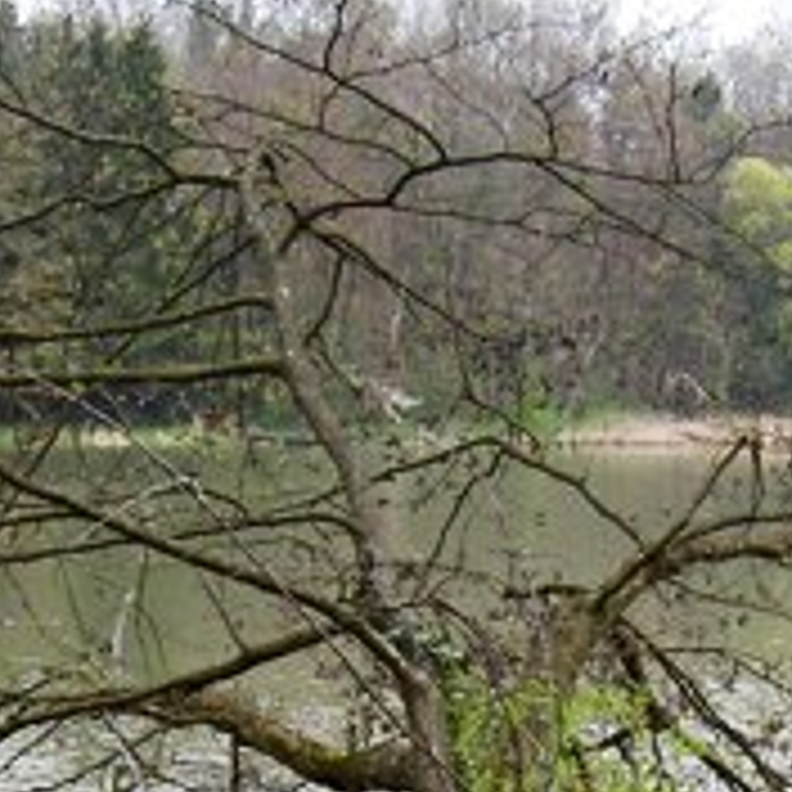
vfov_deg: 15.6
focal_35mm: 109
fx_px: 2821
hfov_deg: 15.8
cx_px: 706
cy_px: 824
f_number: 4.7
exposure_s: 1/125
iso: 50
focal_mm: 5.6
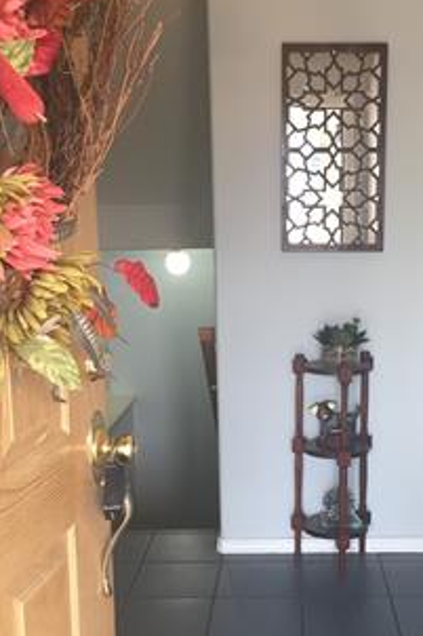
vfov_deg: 41.1
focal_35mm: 48
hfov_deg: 27.9
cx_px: 274
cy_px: 352
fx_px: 847
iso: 32
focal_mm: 4.15
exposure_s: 1/40
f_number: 2.2
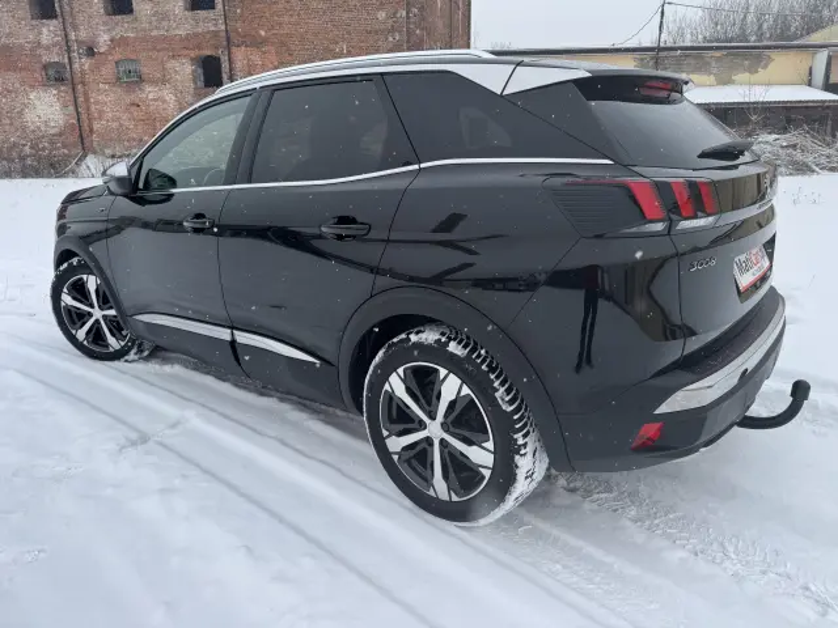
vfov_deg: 56.8
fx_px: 581
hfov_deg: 71.6
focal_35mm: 24
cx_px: 419
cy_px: 314
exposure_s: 1/448
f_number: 1.78
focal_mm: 6.76
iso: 80
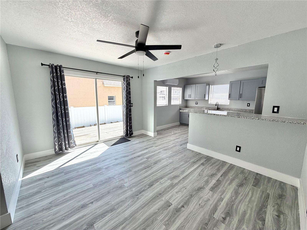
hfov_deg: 102.1
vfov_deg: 85.7
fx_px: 124
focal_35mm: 14
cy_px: 115
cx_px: 154
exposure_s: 1/211
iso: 40
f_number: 2.2
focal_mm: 2.22
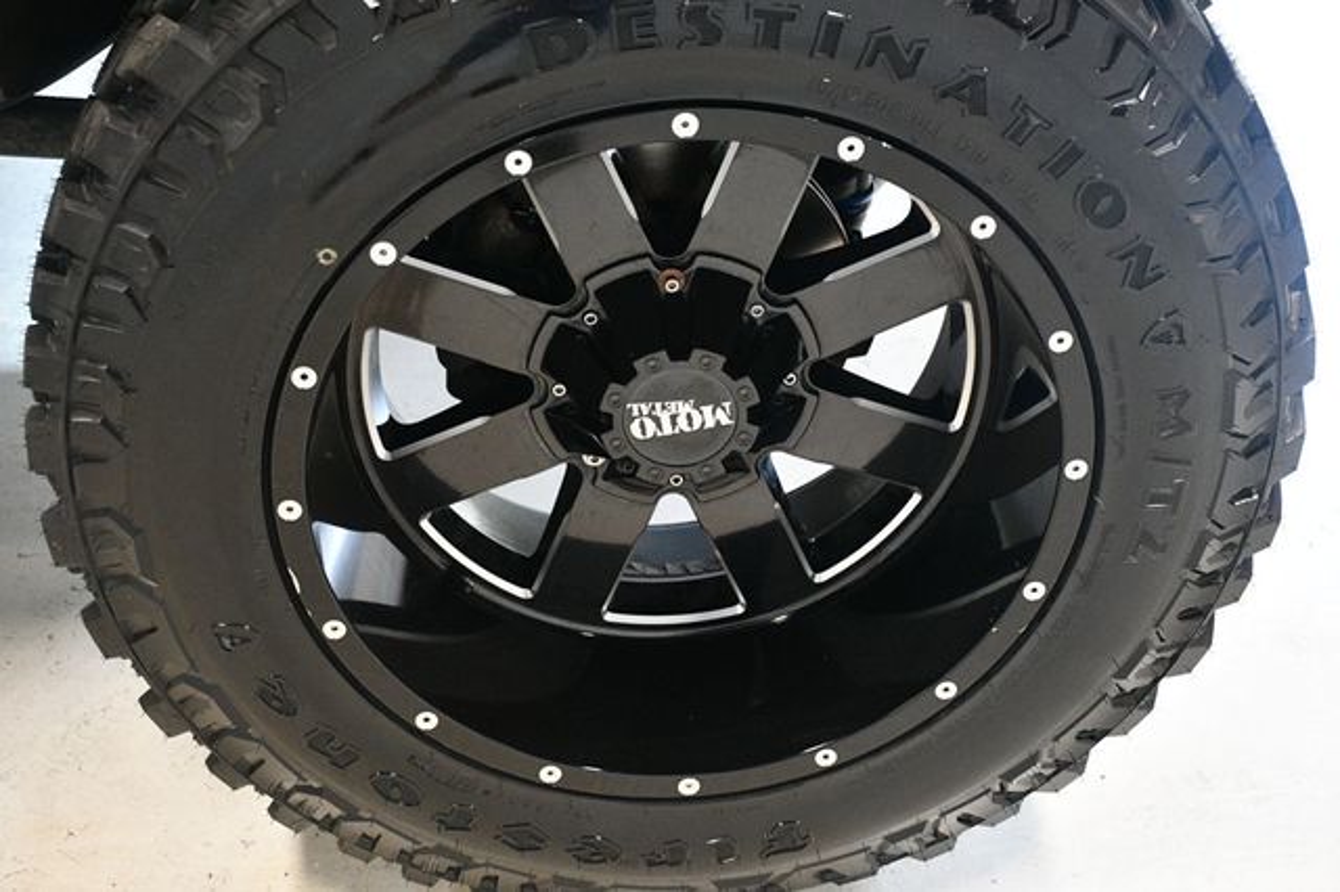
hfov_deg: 35.1
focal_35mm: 57
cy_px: 446
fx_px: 2120
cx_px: 670
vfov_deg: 23.8
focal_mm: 38
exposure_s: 1/80
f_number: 4.2
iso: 3200
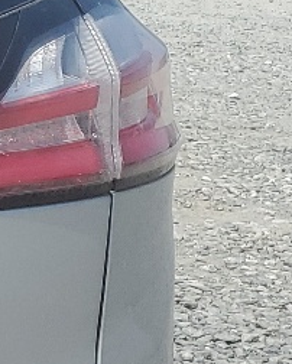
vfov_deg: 11.9
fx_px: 1737
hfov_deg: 8.0
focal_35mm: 161
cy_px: 282
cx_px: -629
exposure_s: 1/3333
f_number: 1.5
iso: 50
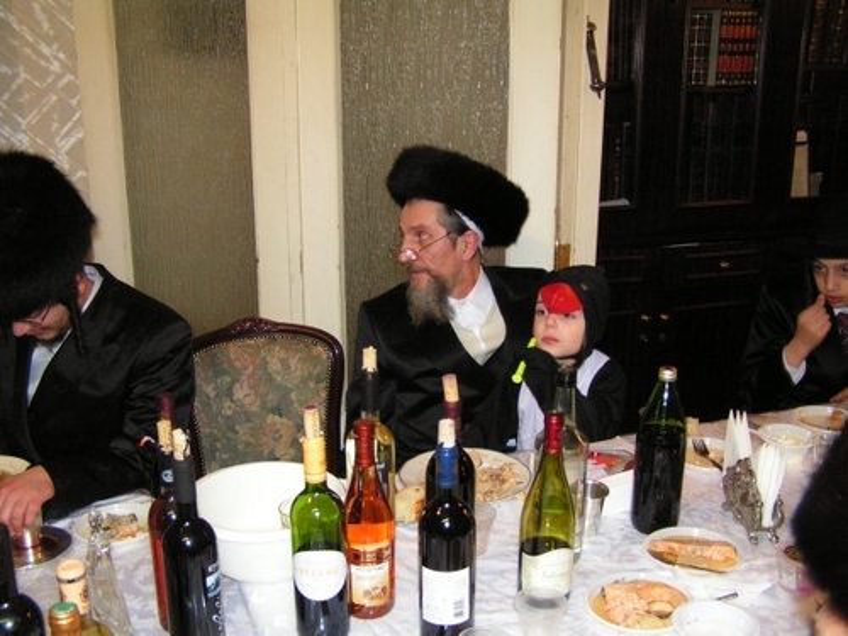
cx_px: 424
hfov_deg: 49.0
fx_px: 931
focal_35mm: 38
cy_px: 318
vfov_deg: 37.7
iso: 200
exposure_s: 1/40
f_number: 2.8
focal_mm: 6.3
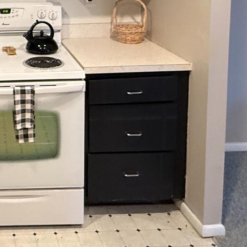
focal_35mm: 46
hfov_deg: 32.9
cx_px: -15
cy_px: -7
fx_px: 371
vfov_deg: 33.3
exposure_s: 1/60
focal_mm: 2.22
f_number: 2.2
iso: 400
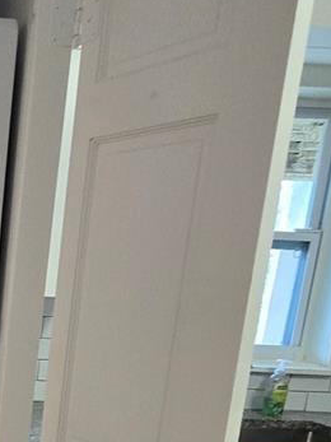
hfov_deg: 25.2
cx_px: -153
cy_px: 401
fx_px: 574
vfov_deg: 39.0
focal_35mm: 45
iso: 250
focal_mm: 2.2
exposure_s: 1/60
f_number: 2.2
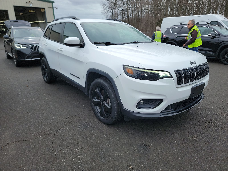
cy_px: 86
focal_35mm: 24
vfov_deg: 56.8
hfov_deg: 71.6
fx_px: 158
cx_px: 114
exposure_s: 1/499
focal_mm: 6.7
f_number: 1.8
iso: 50
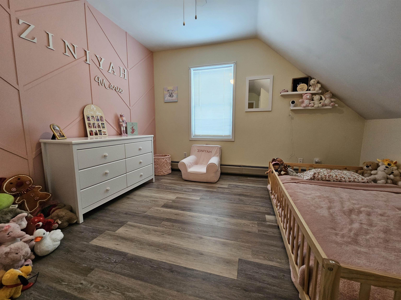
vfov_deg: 89.9
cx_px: 200
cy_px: 150
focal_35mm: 13
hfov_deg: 106.2
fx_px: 151
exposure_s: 1/40
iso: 320
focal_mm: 2.2
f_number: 2.2
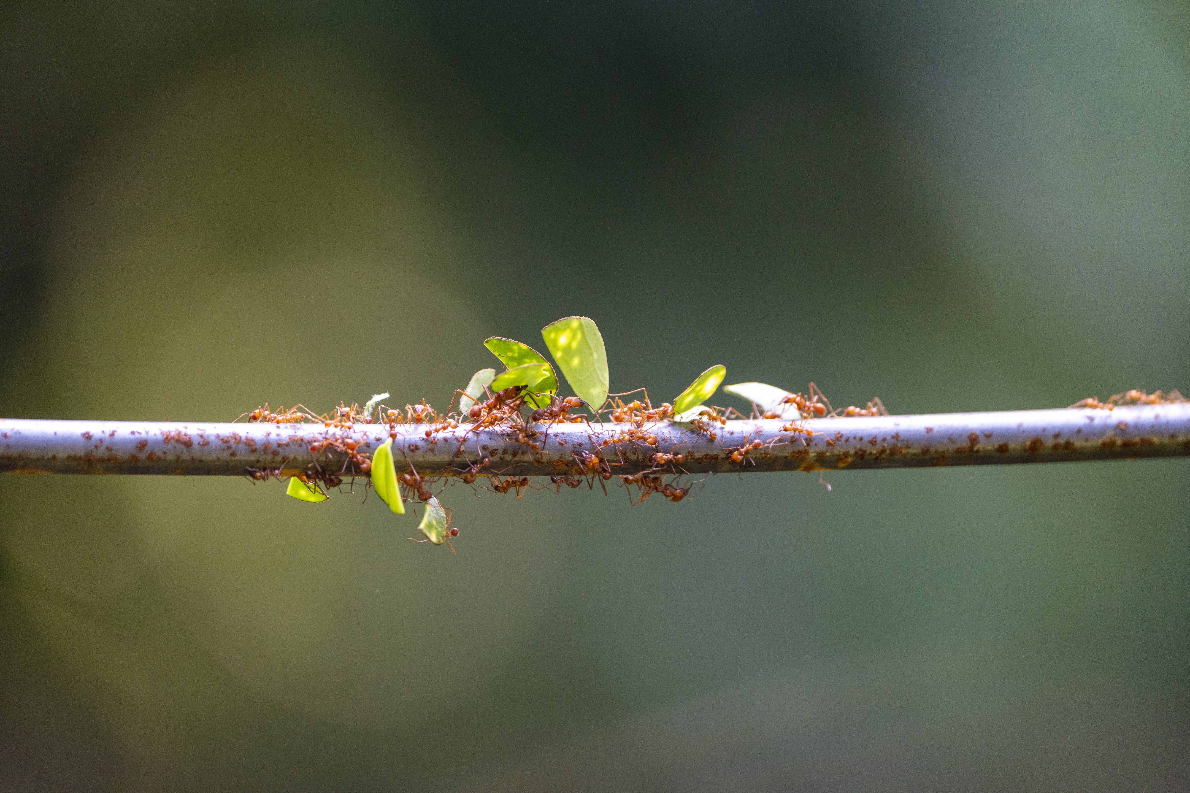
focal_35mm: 600
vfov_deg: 2.3
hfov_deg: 3.4
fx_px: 19832
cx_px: 595
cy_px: 396
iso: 2500
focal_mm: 600
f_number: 6.3
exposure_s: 1/250
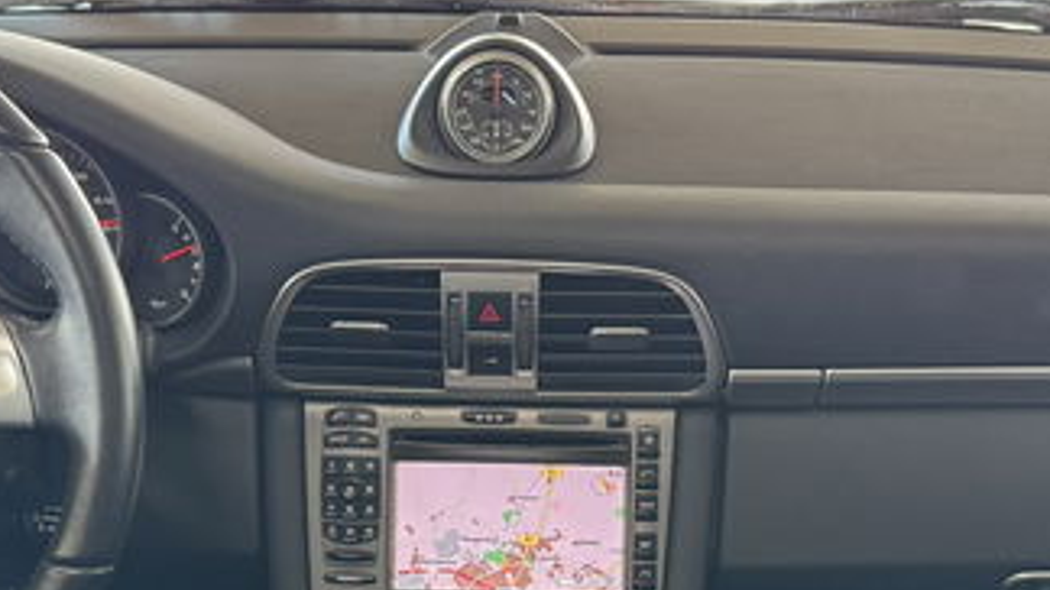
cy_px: 522
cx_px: 502
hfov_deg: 33.8
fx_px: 1726
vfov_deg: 19.1
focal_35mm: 62
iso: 250
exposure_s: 1/60
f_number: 1.78
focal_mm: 6.76
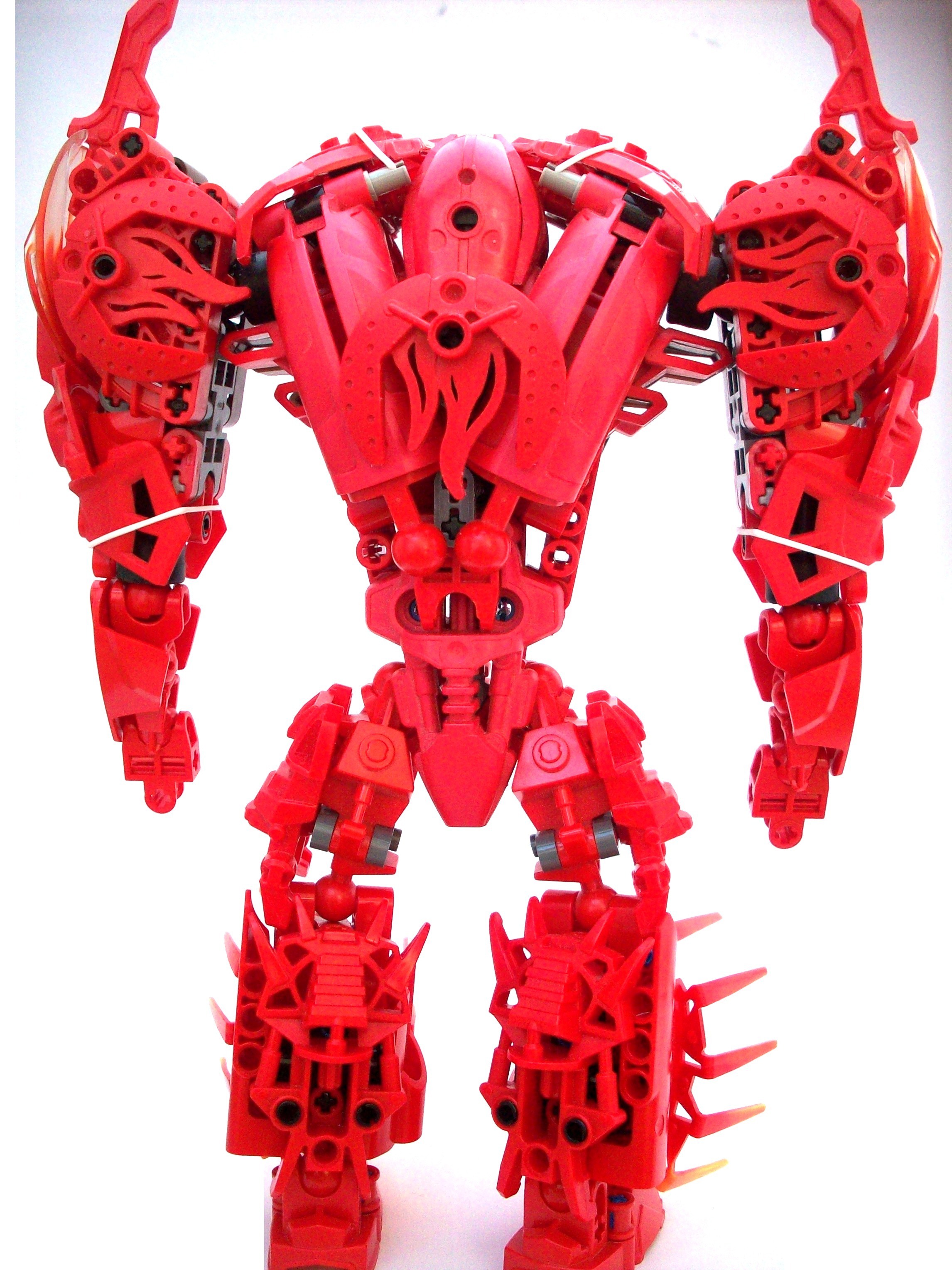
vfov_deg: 50.1
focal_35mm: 37
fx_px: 1357
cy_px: 635
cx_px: 476
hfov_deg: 38.7
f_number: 2.8
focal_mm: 6.2
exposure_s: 1/98
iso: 80
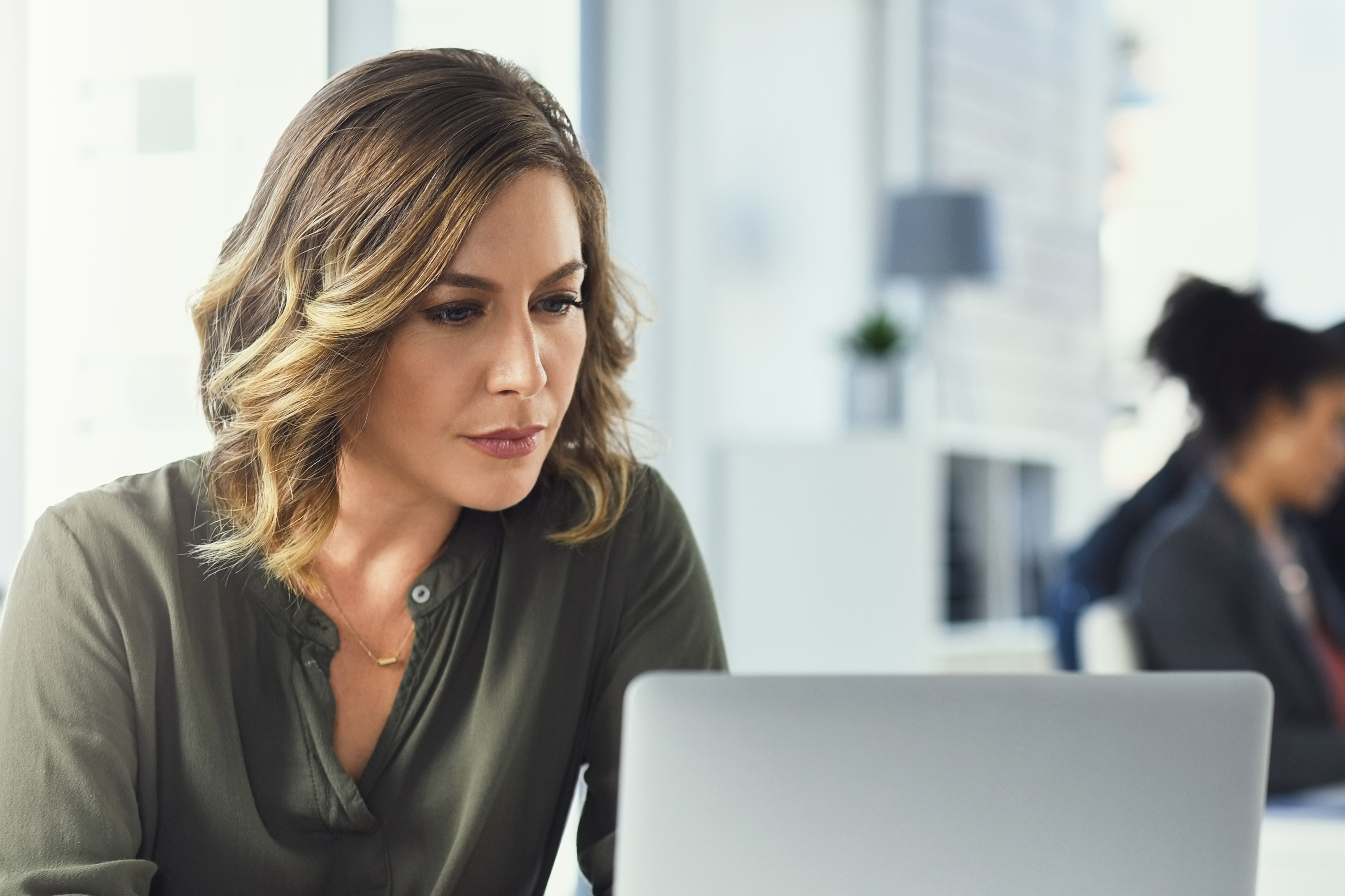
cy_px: 576
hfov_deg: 23.6
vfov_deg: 15.9
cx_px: 720
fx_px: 3213
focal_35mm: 86
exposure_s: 1/200
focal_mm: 50
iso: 125
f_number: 2
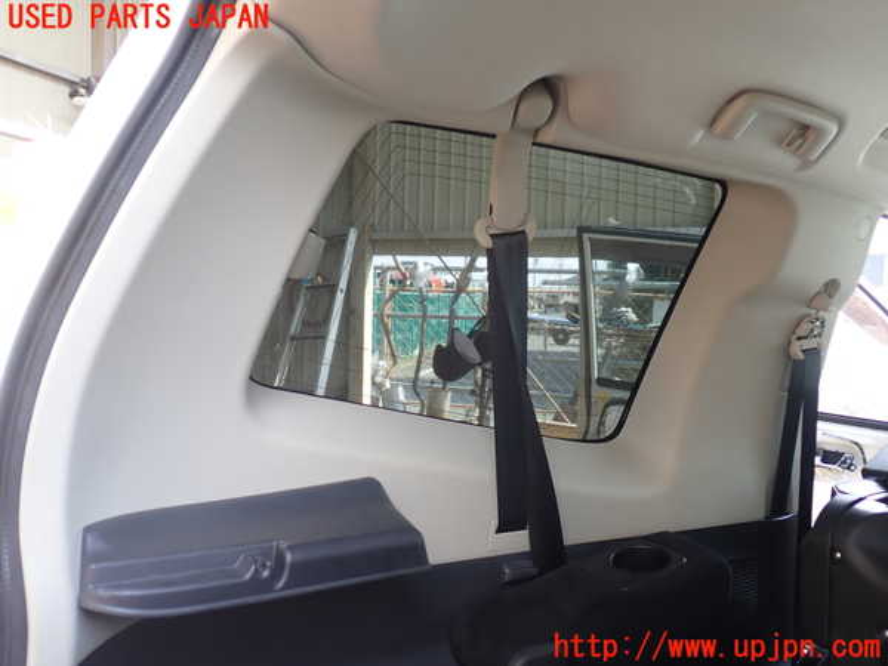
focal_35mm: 30
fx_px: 770
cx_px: 444
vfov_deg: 46.8
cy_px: 333
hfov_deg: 60.0
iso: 100
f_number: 2.3
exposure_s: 1/80
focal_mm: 5.4
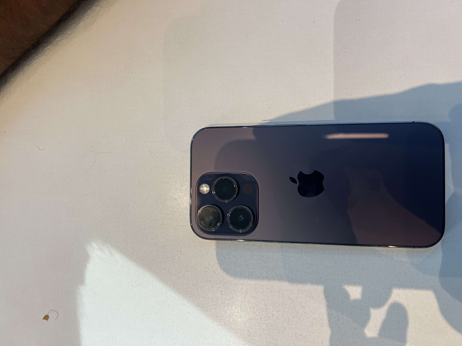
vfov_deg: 53.1
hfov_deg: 67.3
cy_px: 173
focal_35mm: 26
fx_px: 347
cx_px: 231
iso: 80
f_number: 1.5
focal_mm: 5.7
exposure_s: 1/121
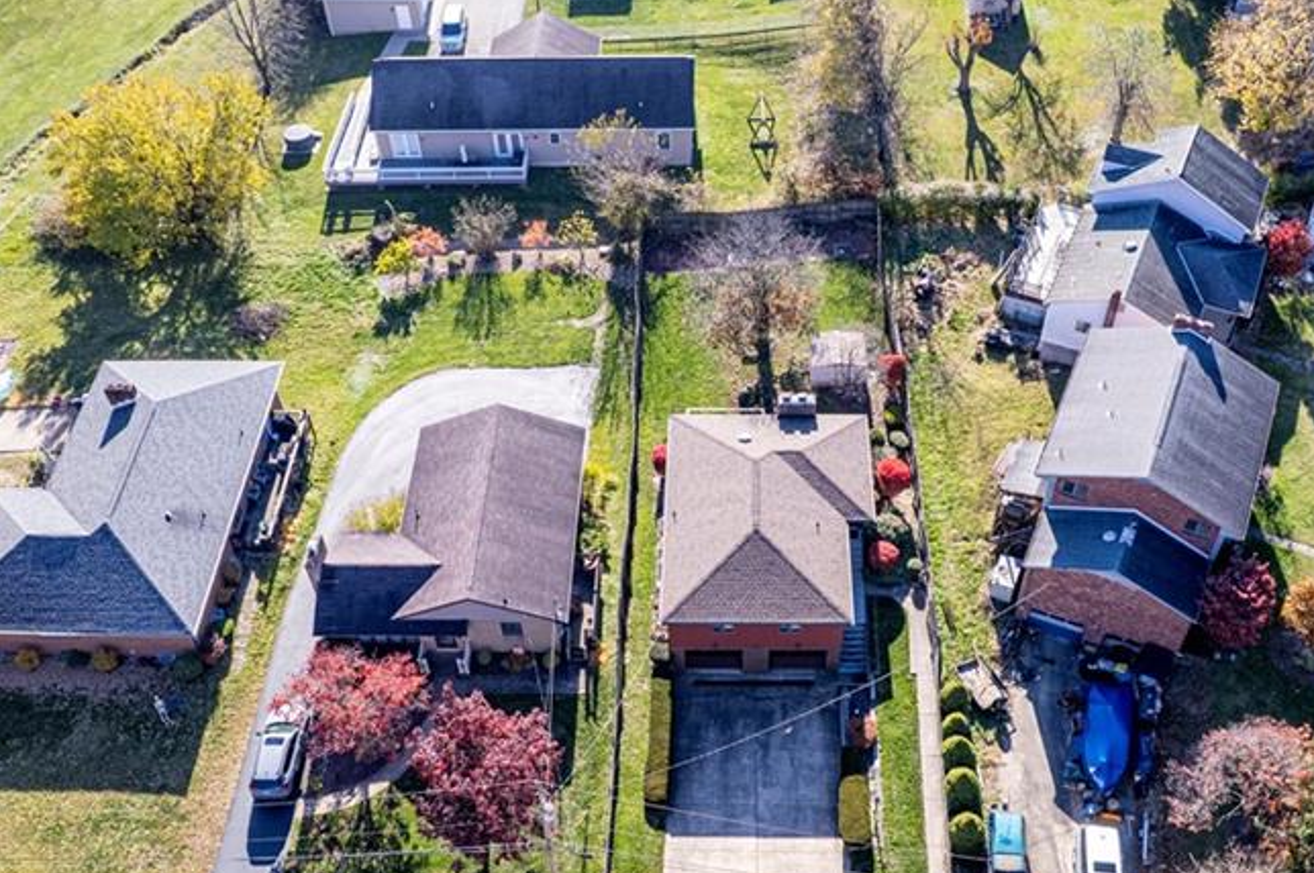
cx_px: 747
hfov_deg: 54.3
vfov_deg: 37.8
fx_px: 1276
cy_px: 454
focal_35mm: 35
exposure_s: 1/500
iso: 100
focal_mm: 8.38
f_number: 2.8
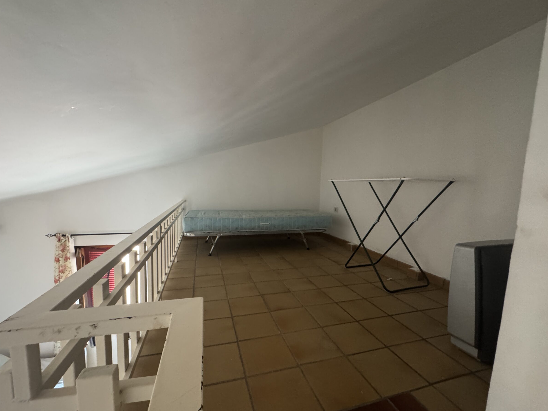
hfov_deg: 98.2
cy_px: 217
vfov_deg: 81.7
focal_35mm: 15
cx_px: 269
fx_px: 237
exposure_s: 1/60
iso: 640
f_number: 2.2
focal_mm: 2.22
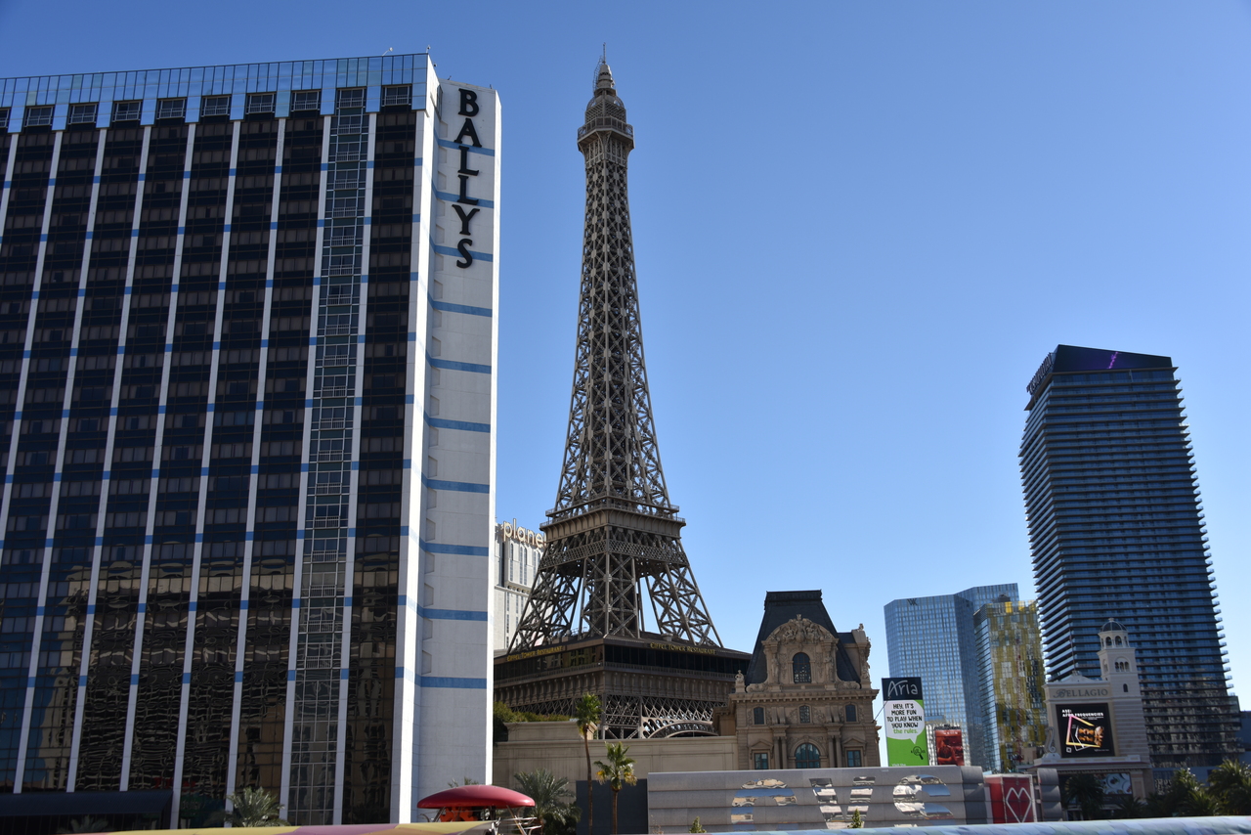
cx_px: 626
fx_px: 1216
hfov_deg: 54.4
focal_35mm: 35
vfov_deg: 37.9
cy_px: 418
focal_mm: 35
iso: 100
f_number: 9
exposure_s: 1/320
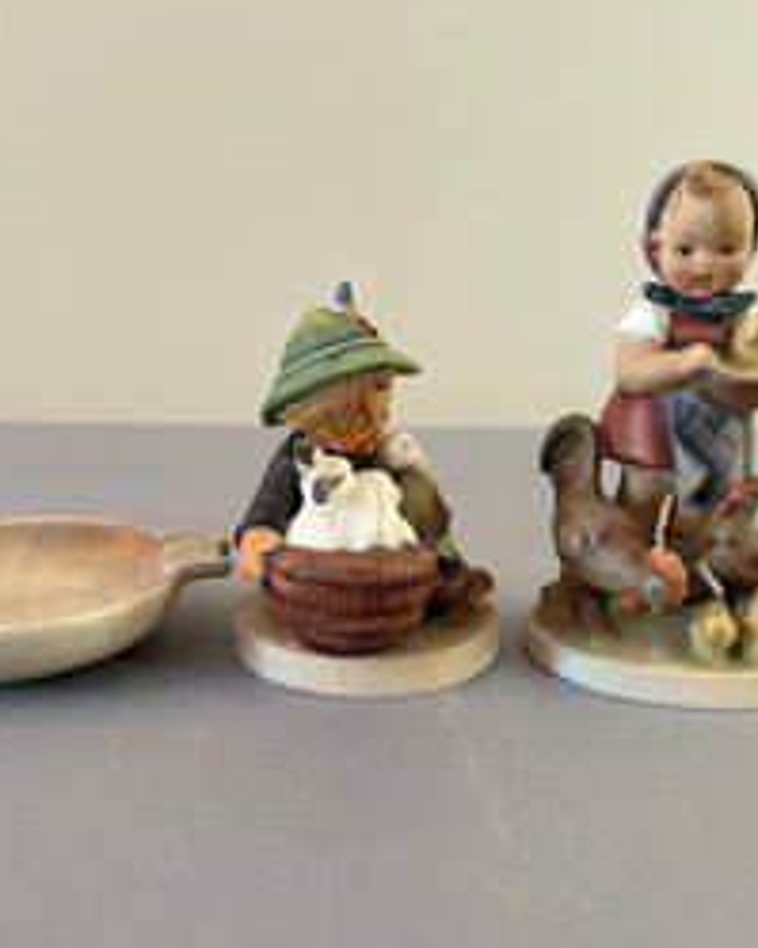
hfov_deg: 41.8
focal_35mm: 35
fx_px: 982
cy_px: 466
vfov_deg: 51.5
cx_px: 269
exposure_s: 1/60
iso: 250
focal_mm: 5.7
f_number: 1.5
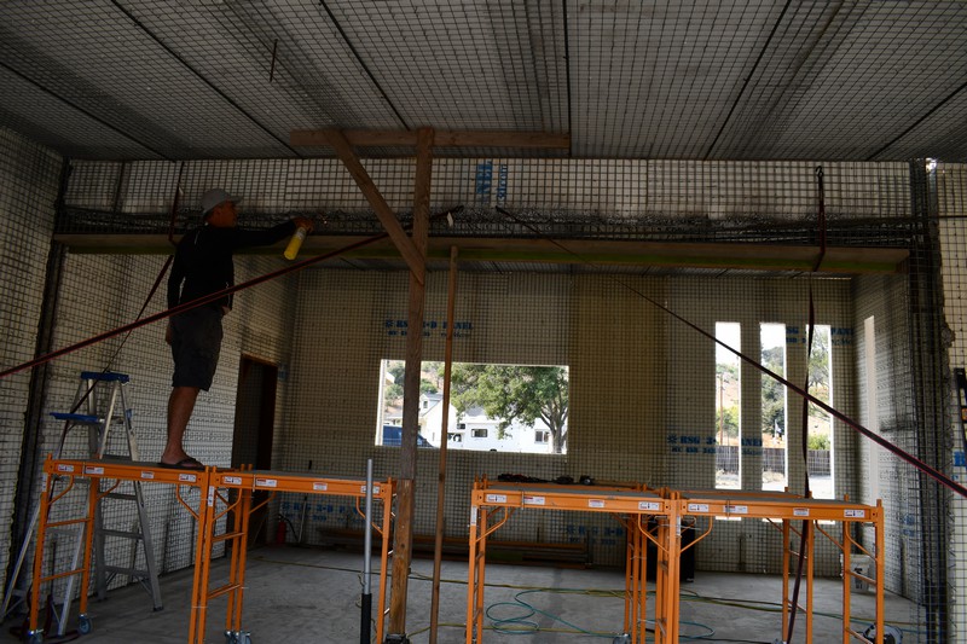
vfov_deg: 47.9
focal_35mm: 27
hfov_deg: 67.4
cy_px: 322
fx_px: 725
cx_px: 484
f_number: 5.6
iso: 250
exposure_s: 1/250
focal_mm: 18
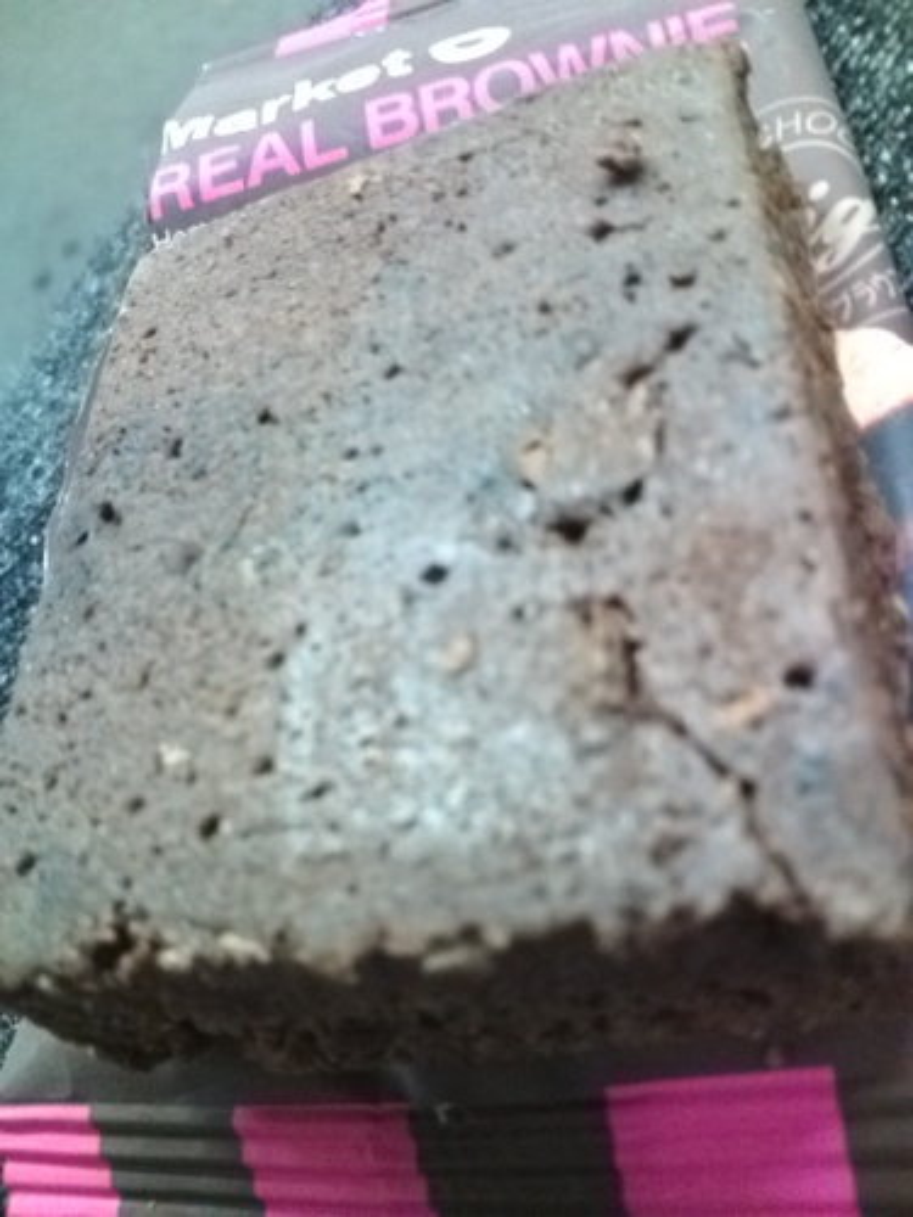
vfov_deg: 56.8
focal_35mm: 32
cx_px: 456
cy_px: 608
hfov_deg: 44.2
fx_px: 1125
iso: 301
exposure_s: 1/3.85
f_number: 2.8
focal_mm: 3.3
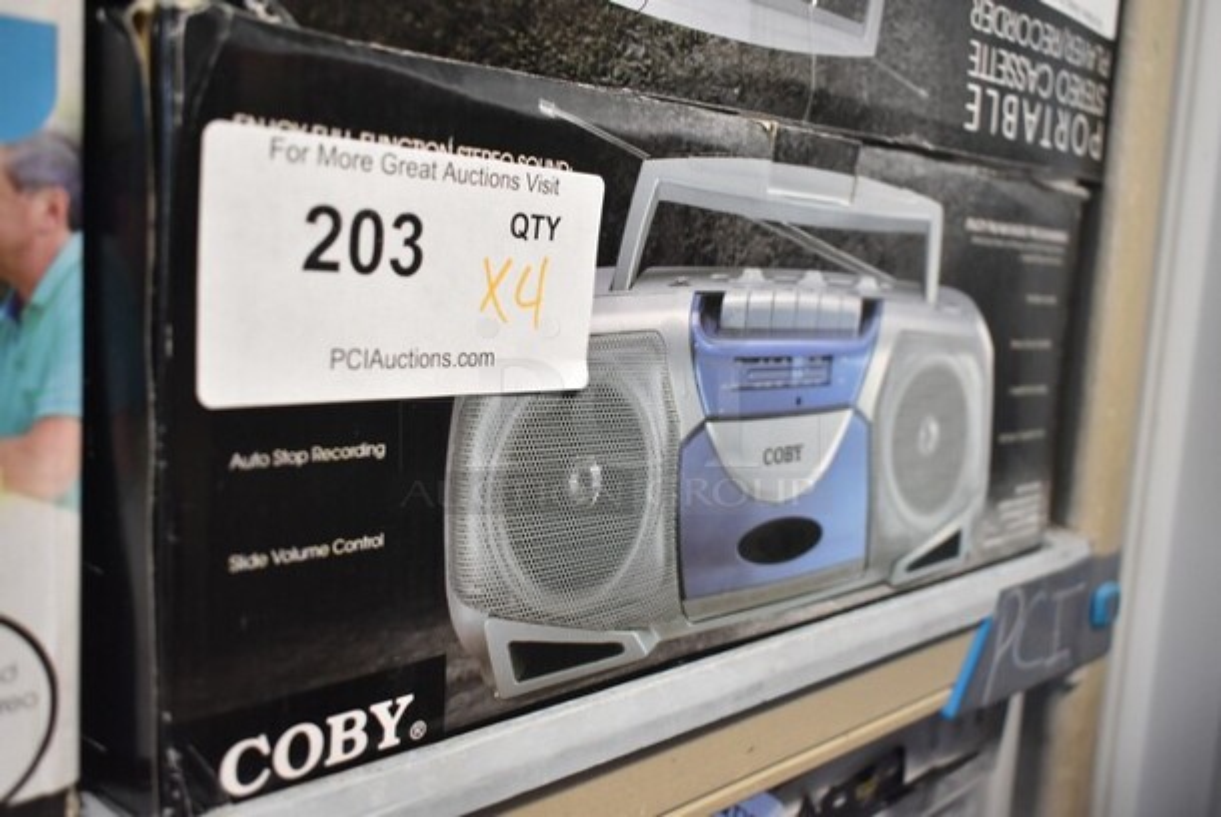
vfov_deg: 37.0
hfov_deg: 53.1
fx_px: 1222
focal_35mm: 36
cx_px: 610
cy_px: 408
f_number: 3.8
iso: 1250
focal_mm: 24
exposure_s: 1/125
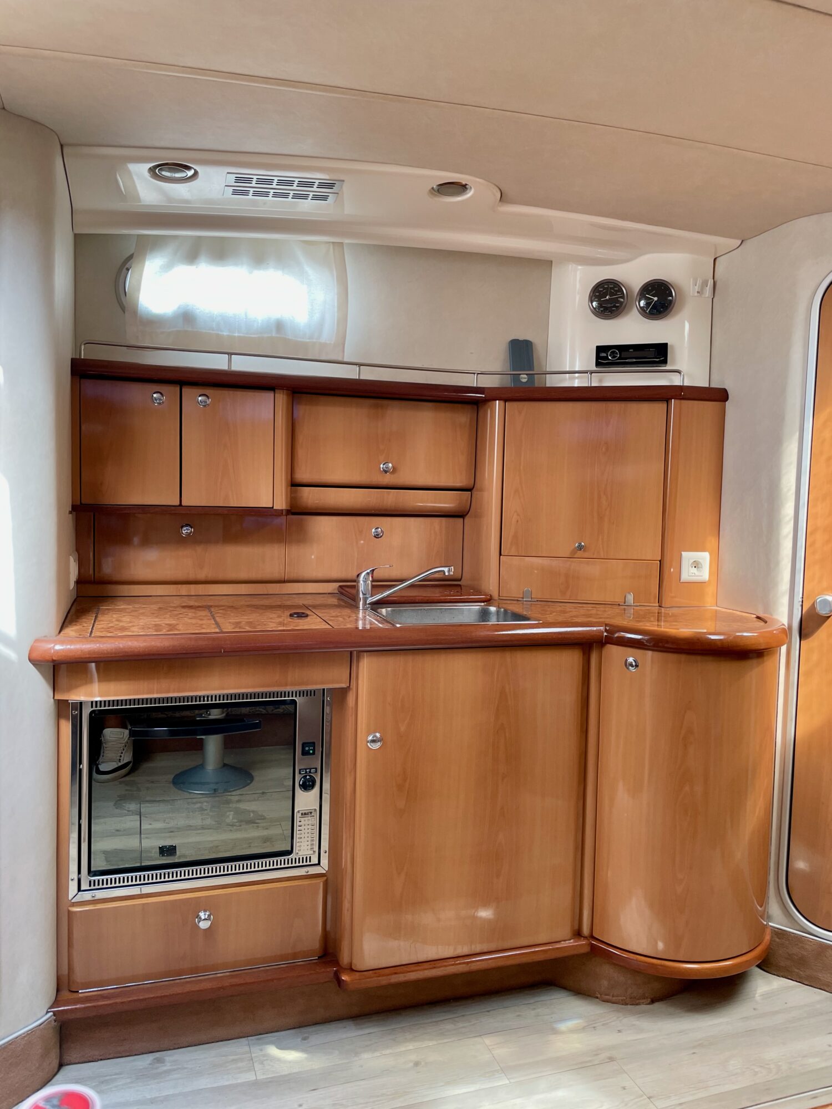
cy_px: 554
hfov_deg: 53.1
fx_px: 833
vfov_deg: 67.3
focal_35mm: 26
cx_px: 416
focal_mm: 4.2
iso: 100
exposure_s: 1/121
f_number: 1.6
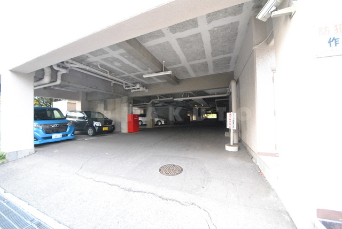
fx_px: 114
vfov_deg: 90.1
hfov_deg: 112.6
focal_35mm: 12
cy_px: 114
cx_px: 171
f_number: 5
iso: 1600
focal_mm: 8
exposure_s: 1/100
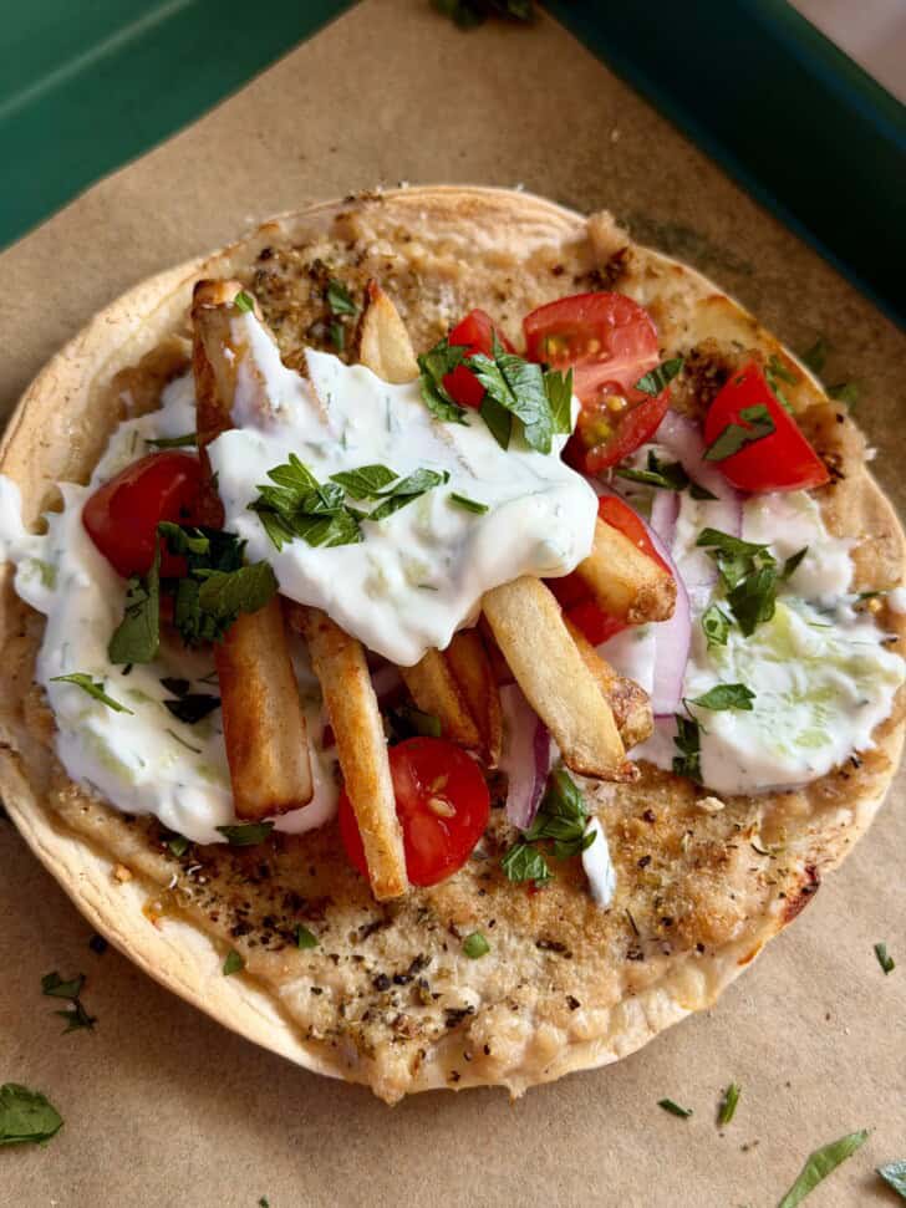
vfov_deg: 39.7
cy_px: 604
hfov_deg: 30.3
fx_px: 1675
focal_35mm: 48
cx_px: 453
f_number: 1.8
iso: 100
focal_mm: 6.8
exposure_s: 1/94
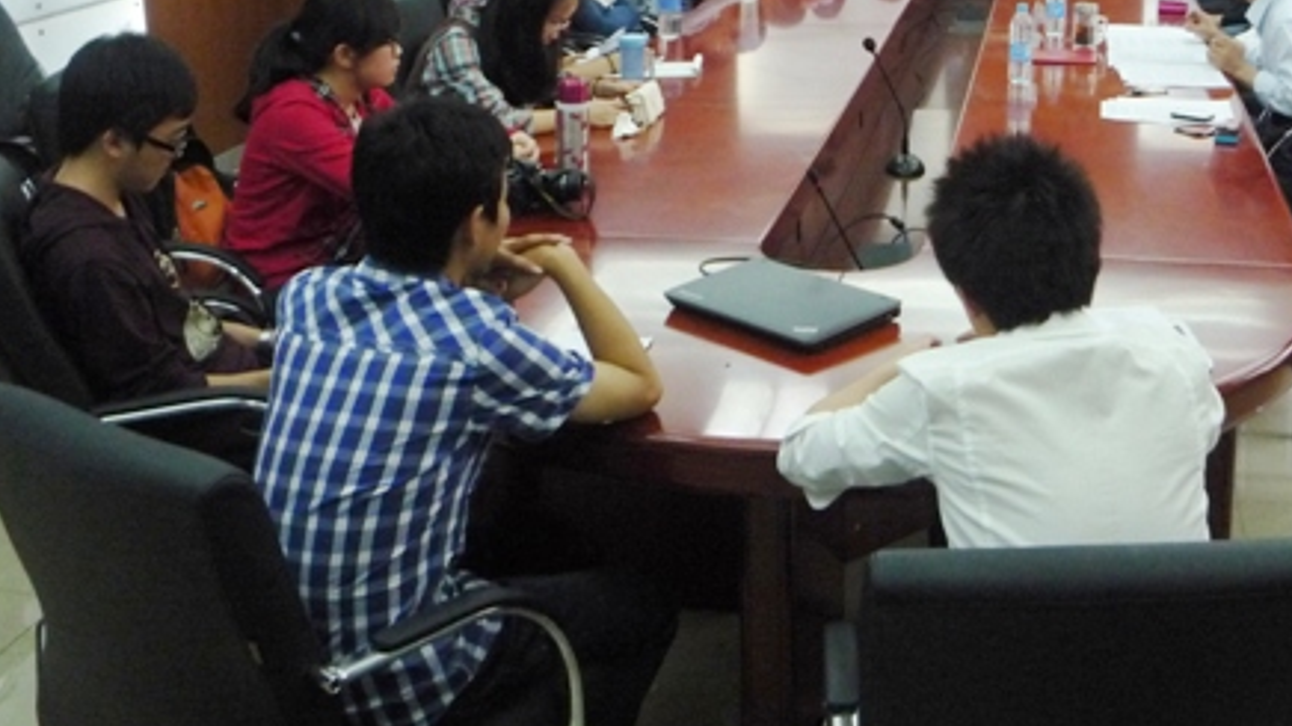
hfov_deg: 42.2
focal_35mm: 48
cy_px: 53
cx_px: 880
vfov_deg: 24.1
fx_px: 1644
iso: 400
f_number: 3.3
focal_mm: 5.2
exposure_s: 1/20
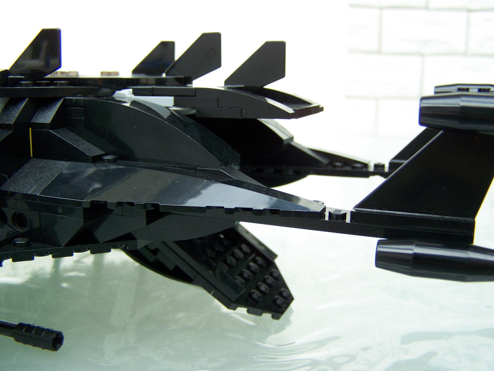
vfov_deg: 37.7
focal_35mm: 38
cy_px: 186
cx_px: 247
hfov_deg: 49.0
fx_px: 542
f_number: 2.8
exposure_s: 1/60
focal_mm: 6.3
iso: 64
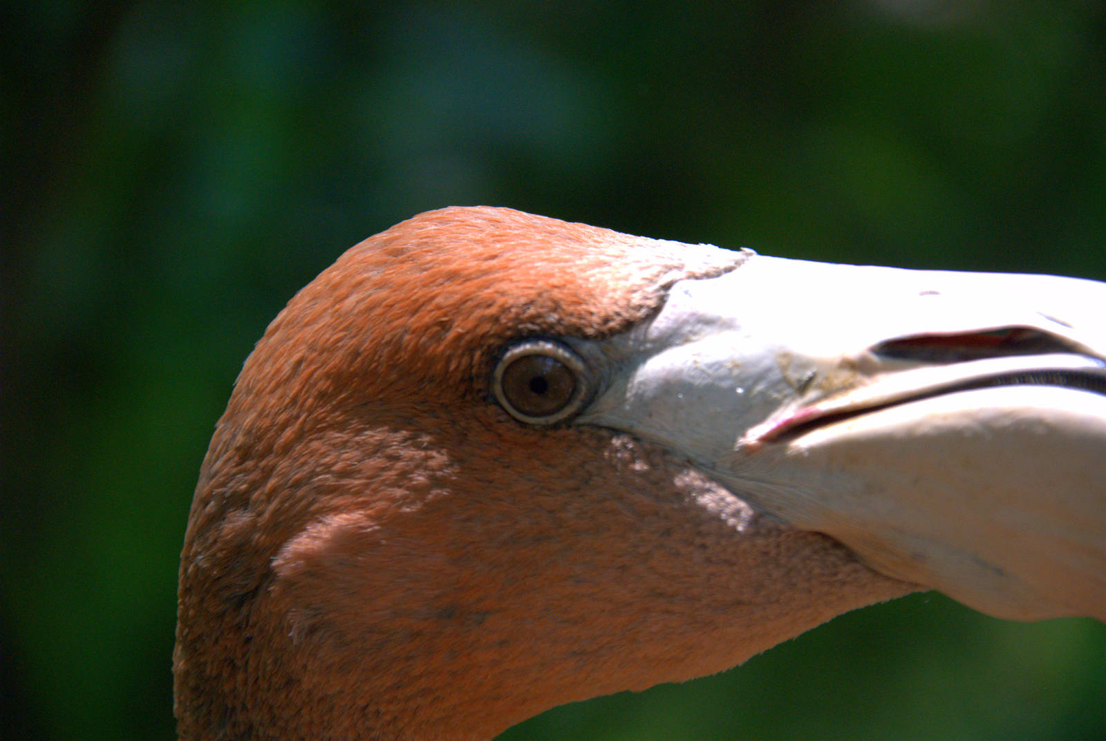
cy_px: 370
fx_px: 9230
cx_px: 553
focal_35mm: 300
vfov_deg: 4.6
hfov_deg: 6.9
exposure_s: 1/500
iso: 1250
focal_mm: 200
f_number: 6.3
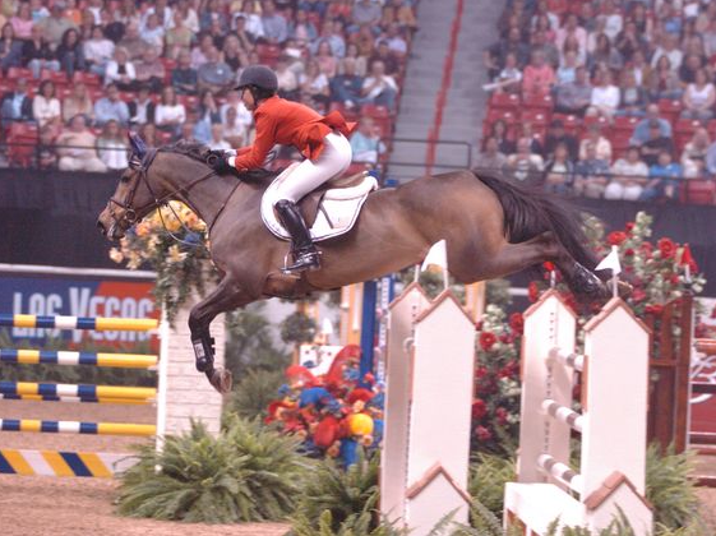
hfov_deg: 11.5
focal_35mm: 173
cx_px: 339
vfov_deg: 8.6
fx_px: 3567
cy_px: 267
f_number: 2.8
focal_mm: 105
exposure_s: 1/320
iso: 1600
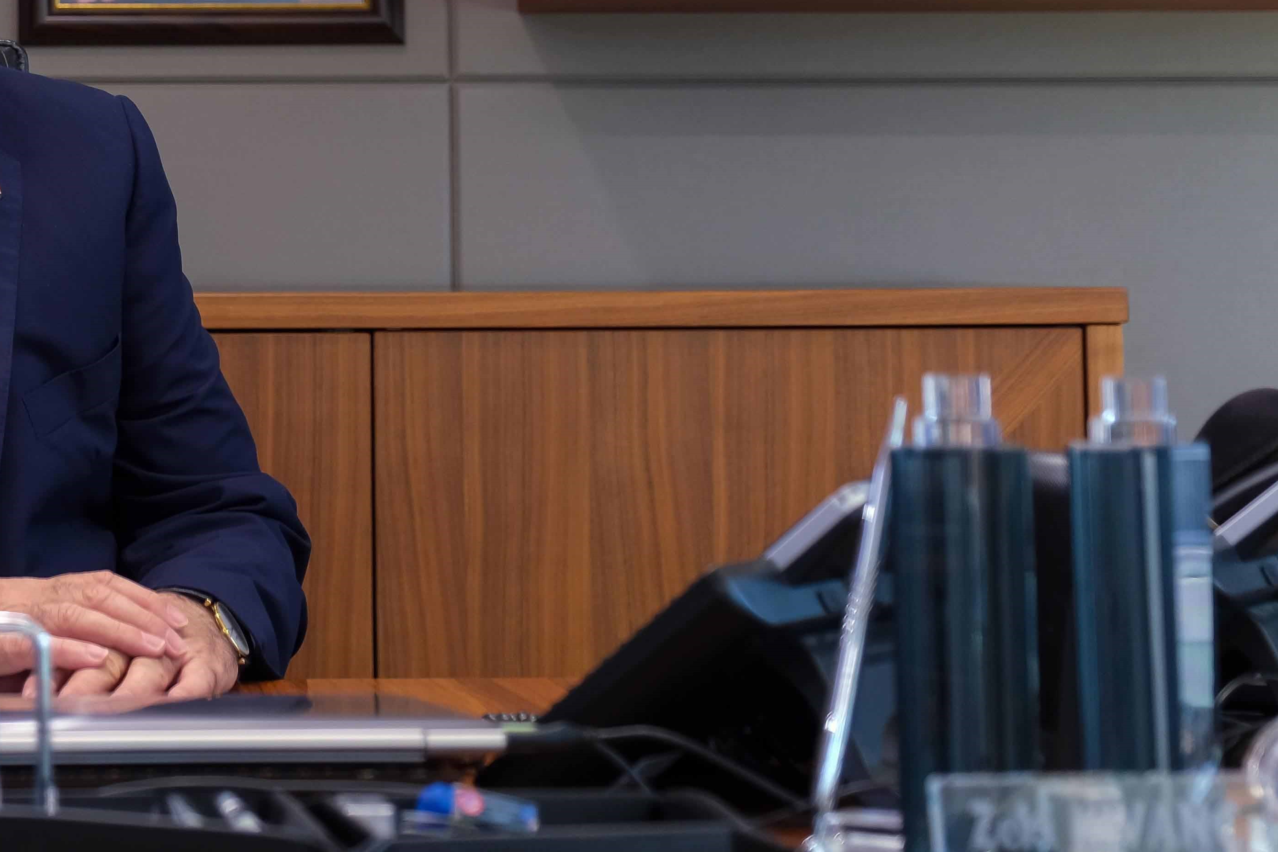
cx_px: 4
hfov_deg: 16.6
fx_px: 4295
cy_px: -37
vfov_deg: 11.2
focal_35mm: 121
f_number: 2.8
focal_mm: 36.5
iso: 400
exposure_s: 1/70
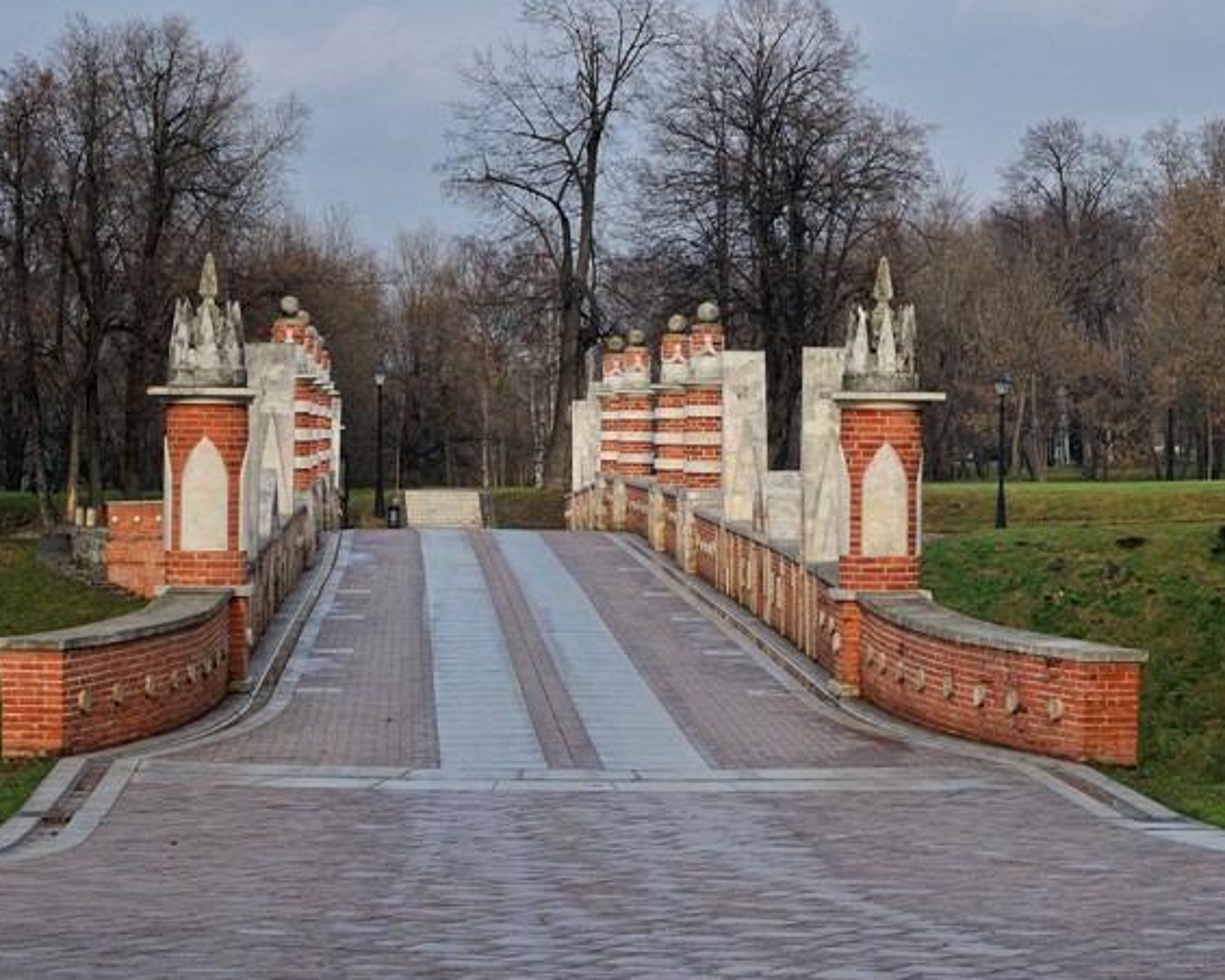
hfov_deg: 17.1
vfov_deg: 13.8
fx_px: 4061
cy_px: 539
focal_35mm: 112
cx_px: 878
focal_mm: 50
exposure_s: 1/320
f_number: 6.3
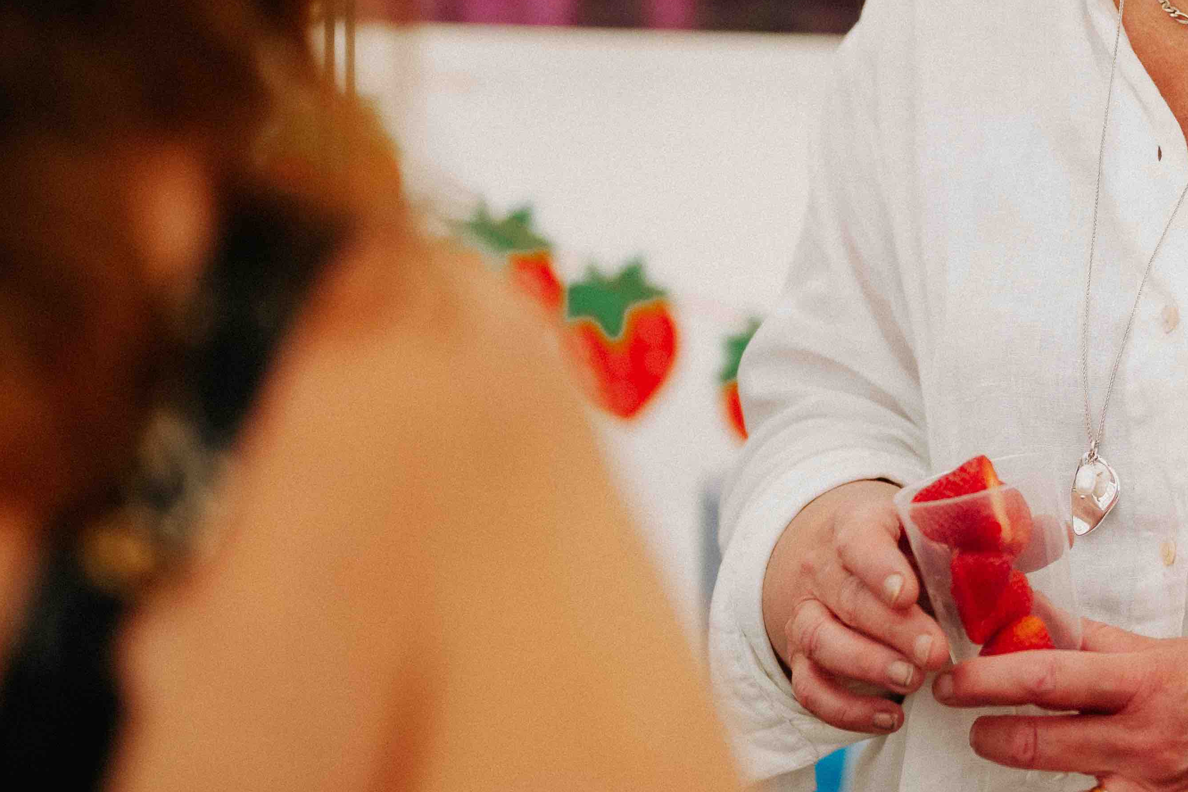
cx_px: 1398
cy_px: 79
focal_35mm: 155
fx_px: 5114
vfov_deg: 8.8
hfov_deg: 12.9
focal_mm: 50
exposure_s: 1/1250
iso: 320
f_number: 2
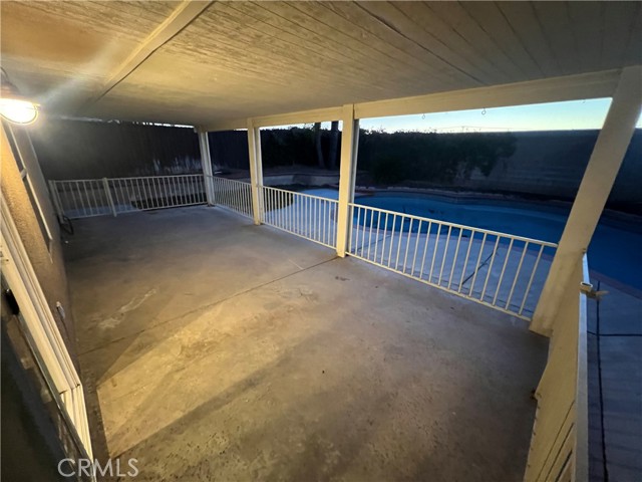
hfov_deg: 106.2
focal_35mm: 13
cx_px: 321
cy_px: 241
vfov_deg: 89.9
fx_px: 241
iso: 1250
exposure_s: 1/40
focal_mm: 1.57
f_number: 1.8
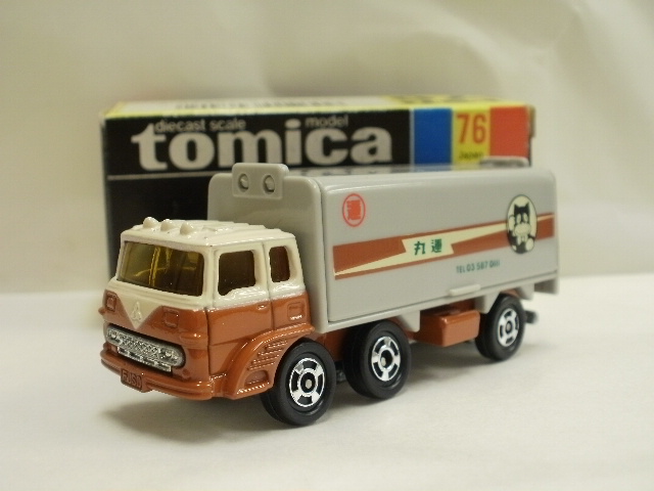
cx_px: 327
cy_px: 246
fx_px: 831
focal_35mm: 44
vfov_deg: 32.9
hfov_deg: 42.9
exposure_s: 1/20
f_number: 4
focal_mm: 7.7
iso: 125
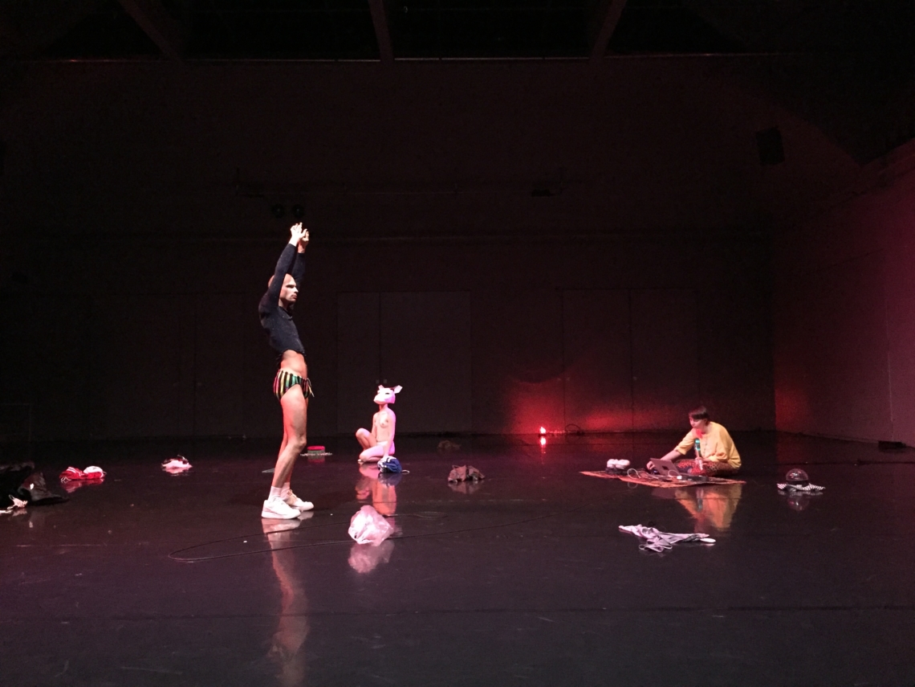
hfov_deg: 61.7
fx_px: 767
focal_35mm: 29
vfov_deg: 48.2
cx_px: 458
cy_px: 344
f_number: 2.2
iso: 1250
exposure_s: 1/17
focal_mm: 4.15
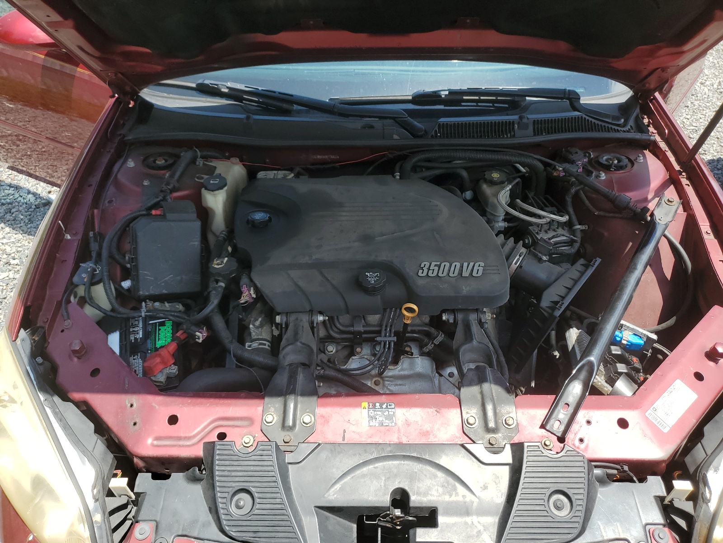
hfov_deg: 67.3
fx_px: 543
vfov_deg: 53.1
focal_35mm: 26
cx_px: 362
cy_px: 272
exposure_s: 1/1429
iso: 50
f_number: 1.5
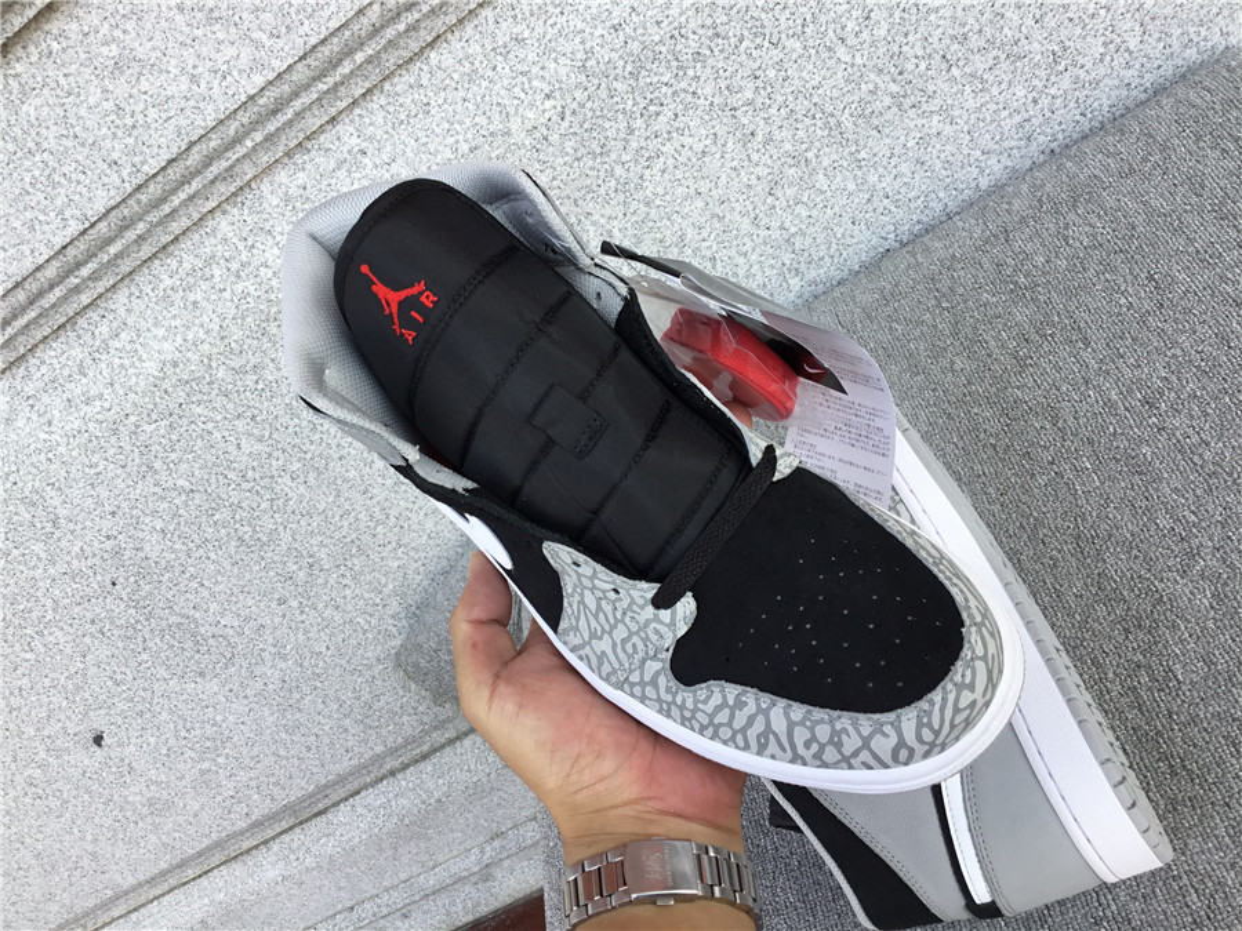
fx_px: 1112
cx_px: 621
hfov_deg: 58.4
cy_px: 466
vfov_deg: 45.4
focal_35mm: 31
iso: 25
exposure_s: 1/120
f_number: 2.4
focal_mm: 3.3
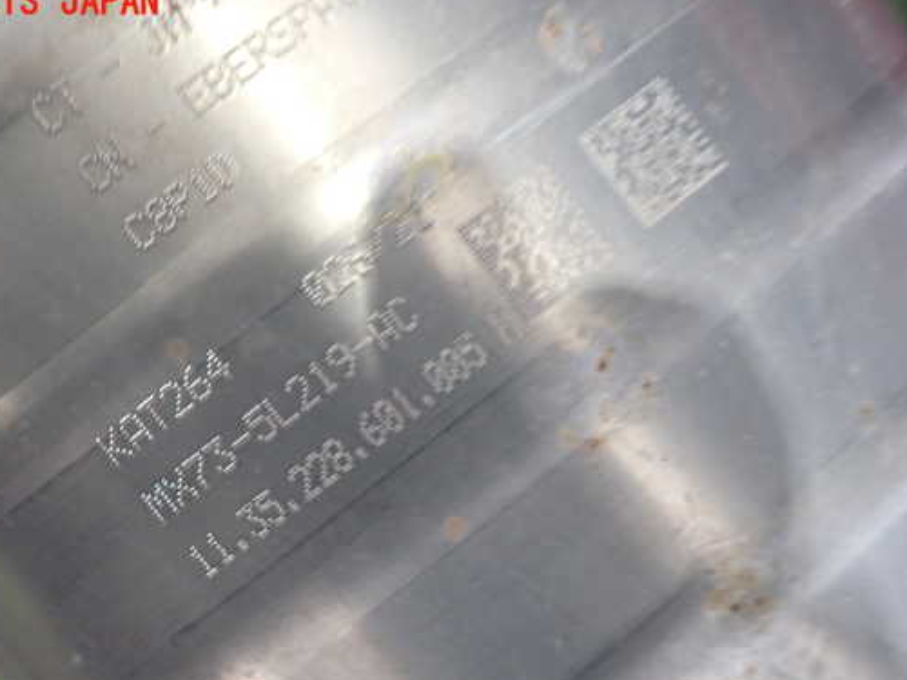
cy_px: 388
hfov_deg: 59.6
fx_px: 786
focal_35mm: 30
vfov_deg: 46.7
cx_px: 374
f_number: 2
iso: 320
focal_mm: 4.5
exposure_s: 1/30
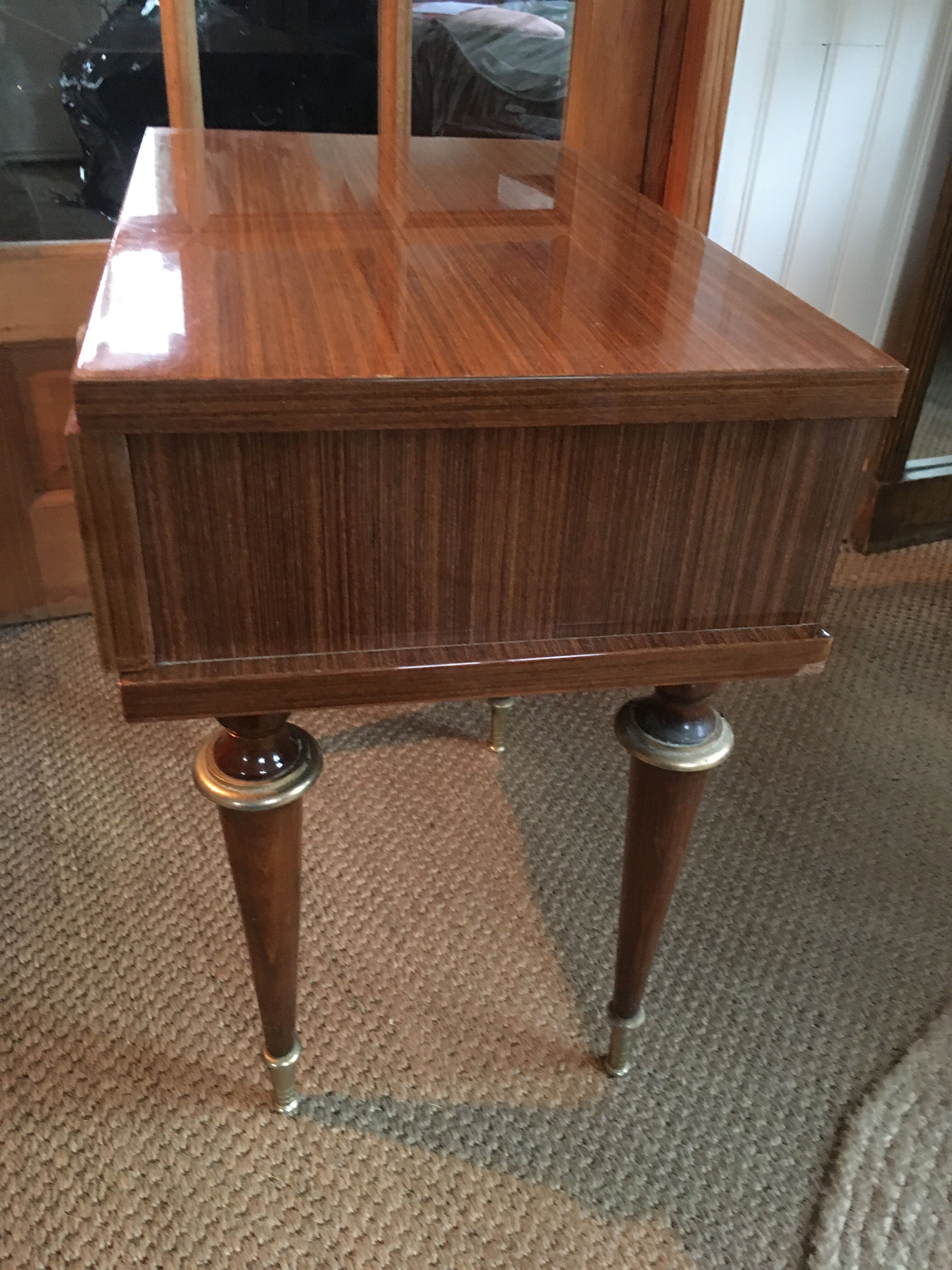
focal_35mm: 29
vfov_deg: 61.7
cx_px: 476
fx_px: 1063
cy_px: 635
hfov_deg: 48.2
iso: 500
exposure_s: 1/17
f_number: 2.2
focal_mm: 4.15
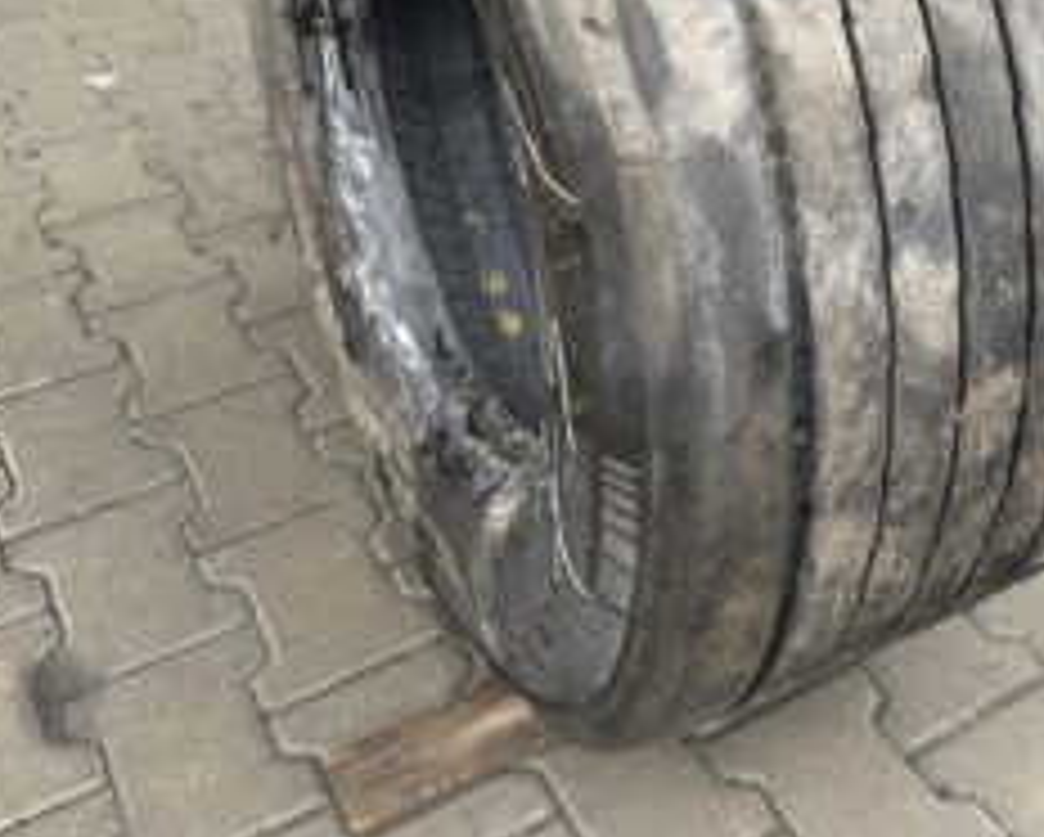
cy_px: 133
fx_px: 1453
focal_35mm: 47
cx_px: 792
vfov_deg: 31.1
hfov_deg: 38.4
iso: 80
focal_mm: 4.25
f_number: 1.8
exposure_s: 1/50
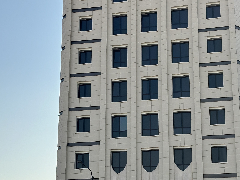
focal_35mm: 72
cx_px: 135
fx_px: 499
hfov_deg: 27.0
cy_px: 130
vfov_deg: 20.3
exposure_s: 1/5000
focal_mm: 6.86
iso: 80
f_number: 1.78
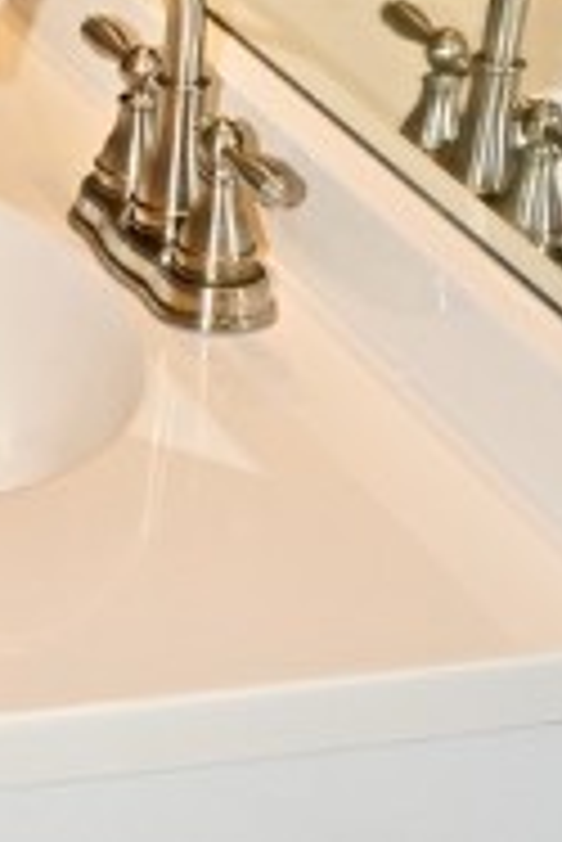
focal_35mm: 152
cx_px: -508
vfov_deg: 13.4
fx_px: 3552
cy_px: 113
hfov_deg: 8.6
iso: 1000
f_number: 2.8
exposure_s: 1/640
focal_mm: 37
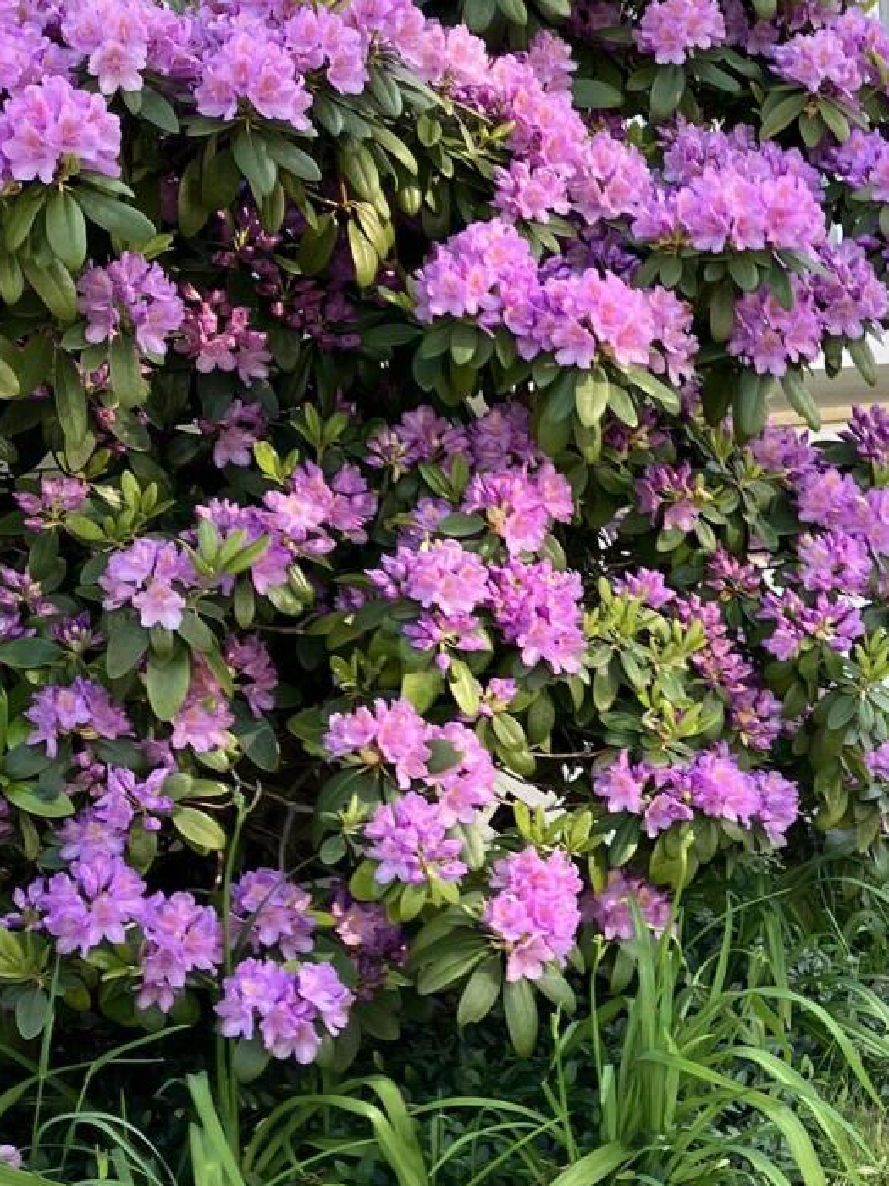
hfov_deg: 17.1
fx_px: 2739
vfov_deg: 24.3
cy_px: 756
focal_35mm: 80
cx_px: 1228
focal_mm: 3.99
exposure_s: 1/196
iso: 32
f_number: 1.8
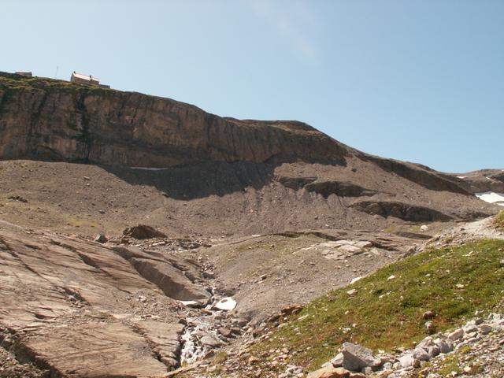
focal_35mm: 35
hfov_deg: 52.6
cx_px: 252
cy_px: 189
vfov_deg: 40.7
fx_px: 510
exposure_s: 1/200
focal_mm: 5.86
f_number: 5.6
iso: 50
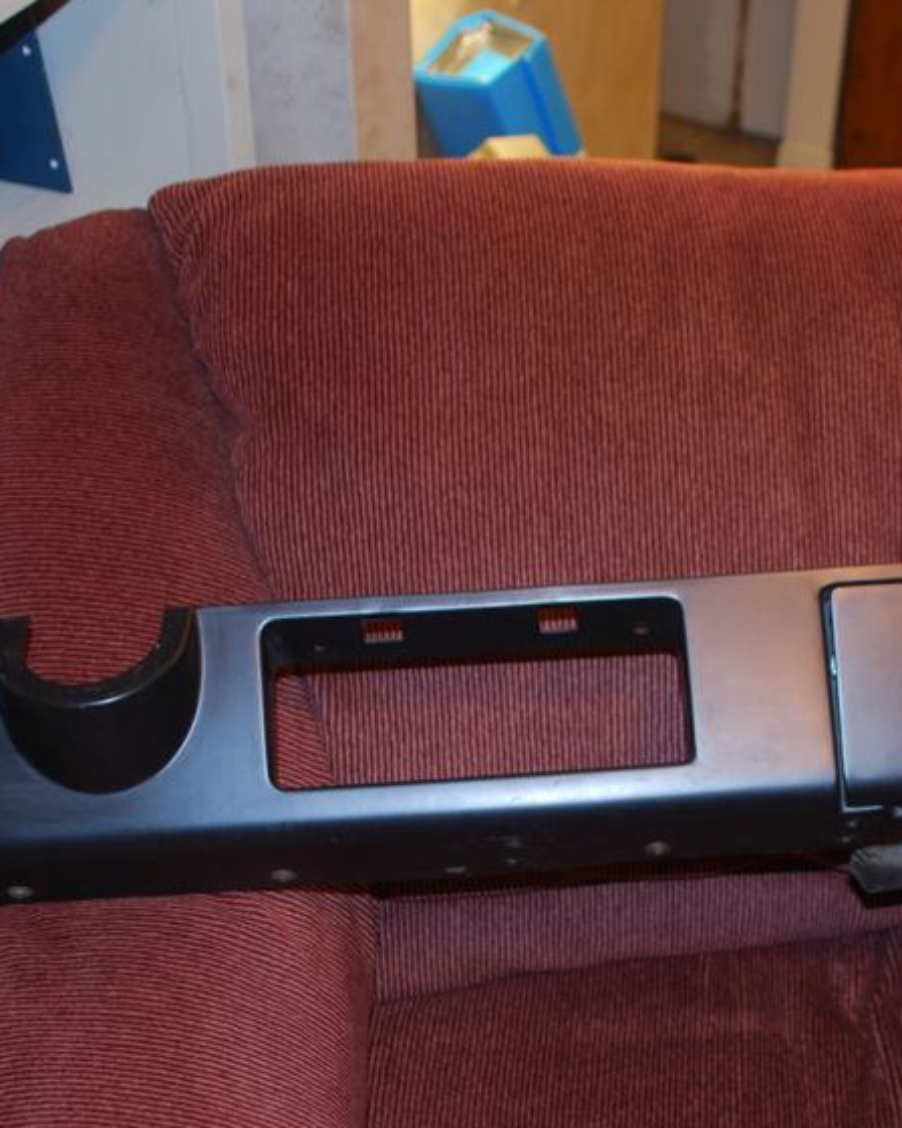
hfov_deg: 25.8
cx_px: 721
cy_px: 744
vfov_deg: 32.2
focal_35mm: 58
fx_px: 1935
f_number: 3.5
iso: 100
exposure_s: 1
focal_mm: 18
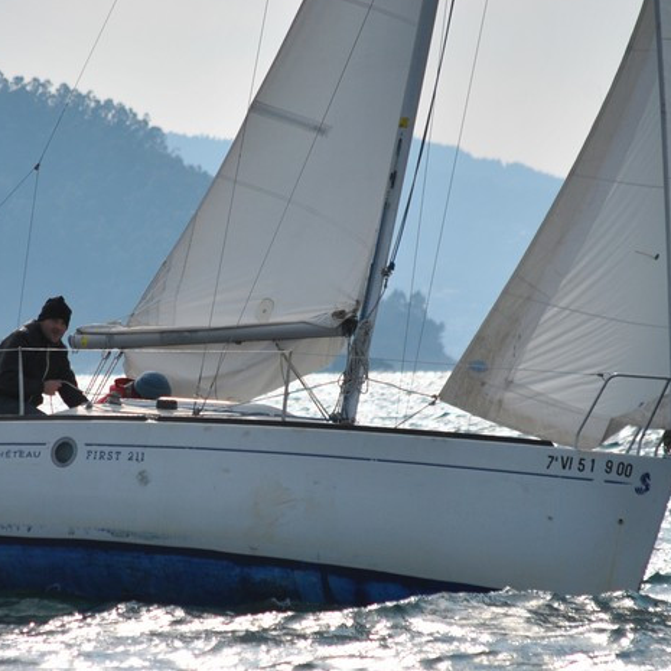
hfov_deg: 4.5
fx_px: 8619
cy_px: 388
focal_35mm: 393
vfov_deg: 4.5
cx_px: 235
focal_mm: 160
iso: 180
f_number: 5.6
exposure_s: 1/2000
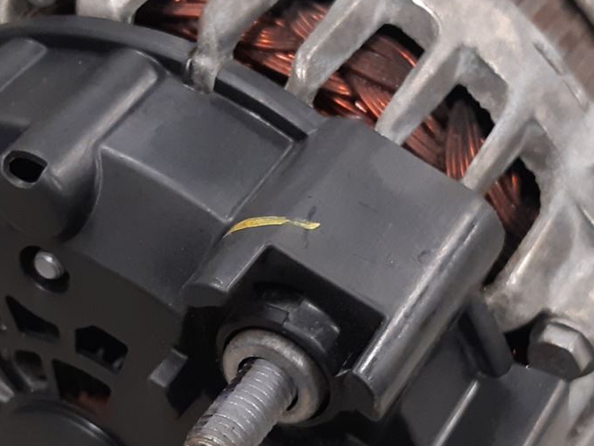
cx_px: 237
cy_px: 332
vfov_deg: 18.6
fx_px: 1356
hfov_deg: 24.7
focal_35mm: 79
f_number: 1.7
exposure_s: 1/50
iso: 200
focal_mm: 3.93
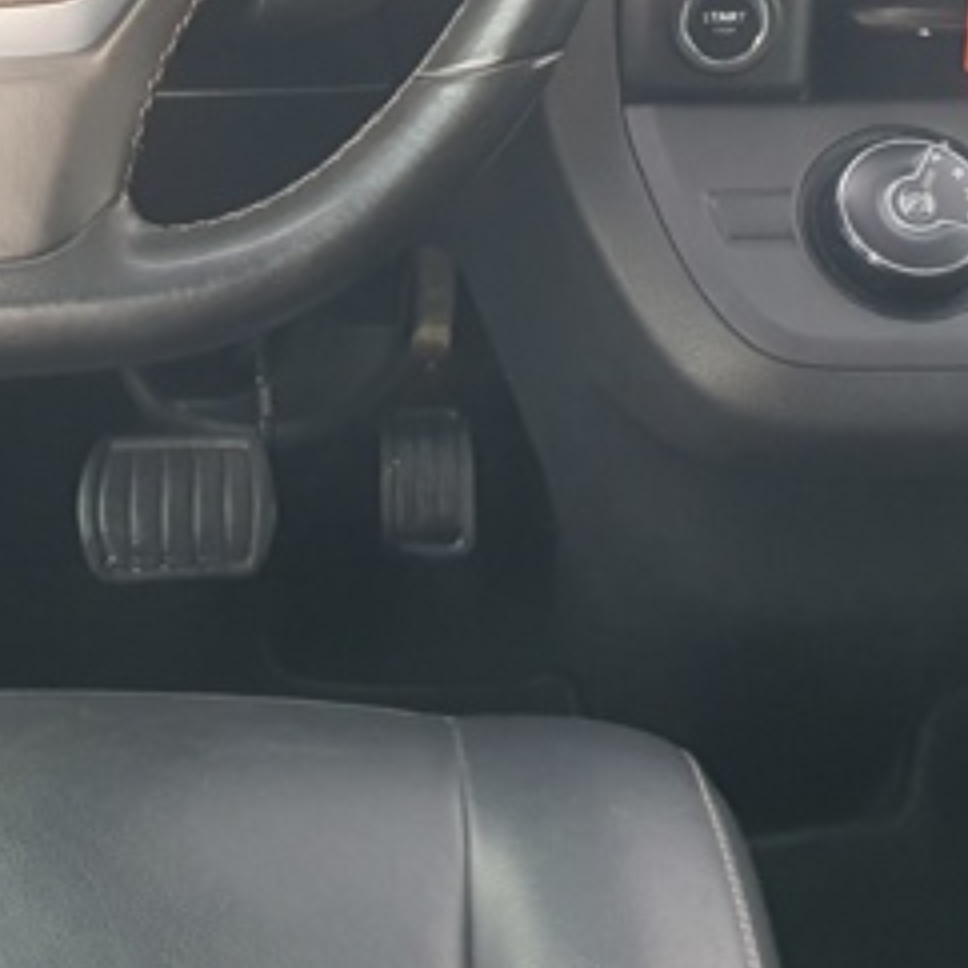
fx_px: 2404
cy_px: 44
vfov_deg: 22.1
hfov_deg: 22.6
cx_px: 284
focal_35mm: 76
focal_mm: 4.32
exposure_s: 1/120
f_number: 2.4
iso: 100
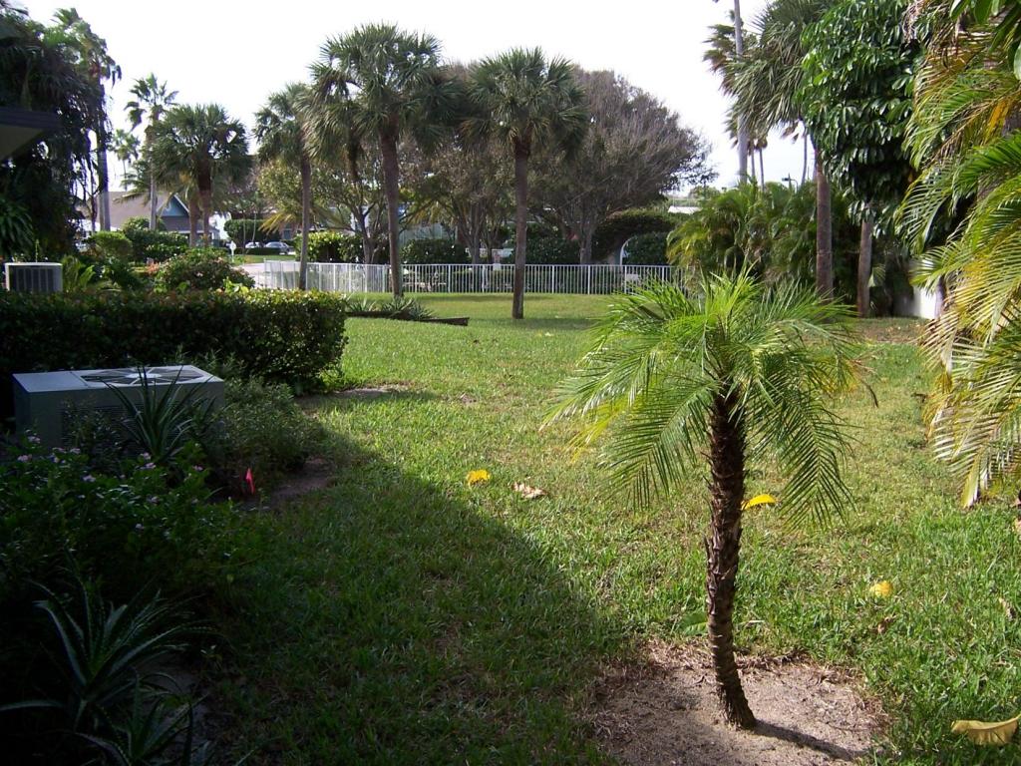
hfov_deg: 55.4
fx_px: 973
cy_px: 383
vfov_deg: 42.9
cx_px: 510
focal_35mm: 33
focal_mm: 5.5
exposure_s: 1/350
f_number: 3.4
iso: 80
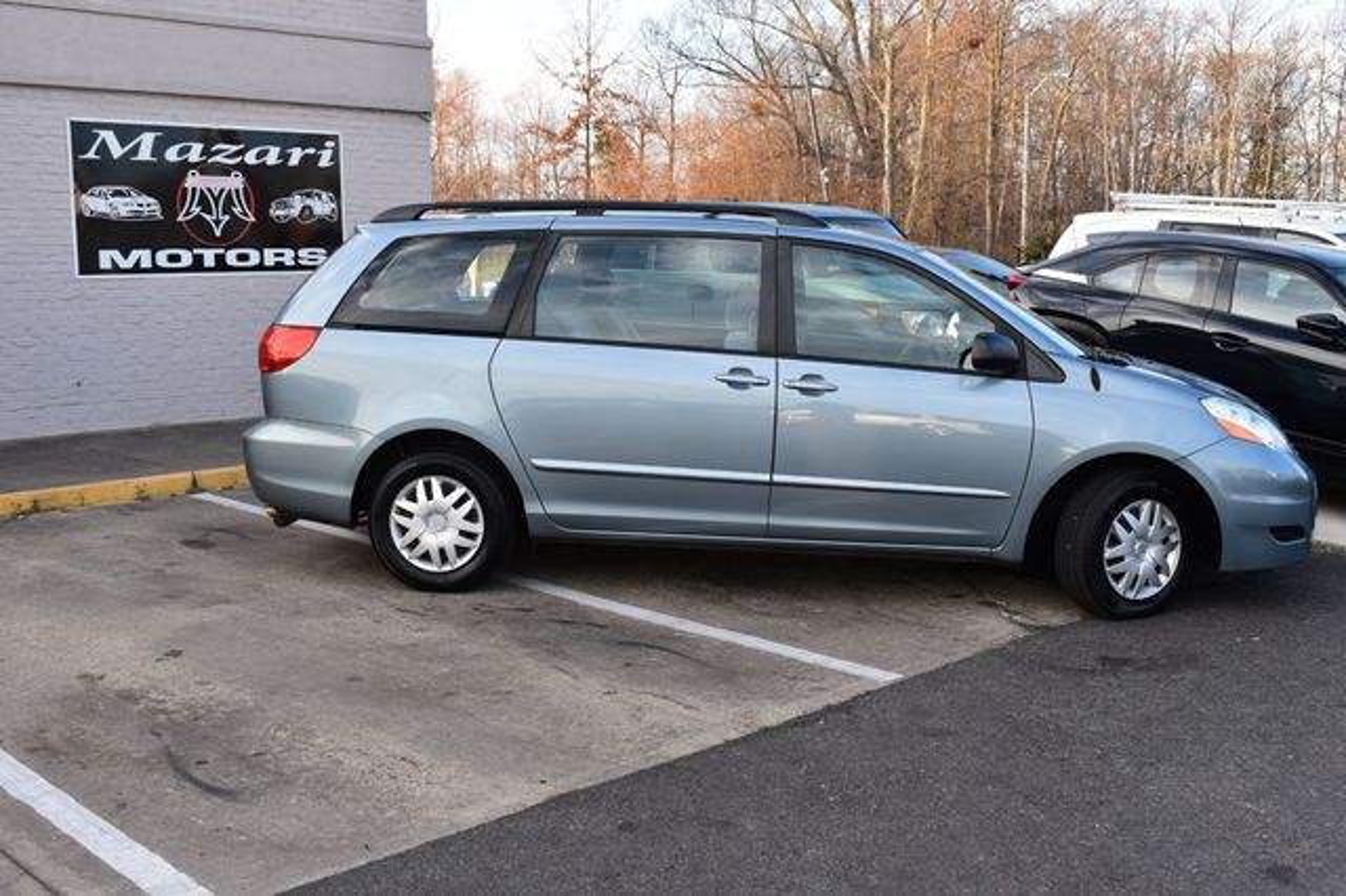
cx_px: 673
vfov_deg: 35.5
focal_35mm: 38
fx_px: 1401
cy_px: 448
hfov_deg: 51.3
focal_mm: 25
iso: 400
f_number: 9
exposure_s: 1/100
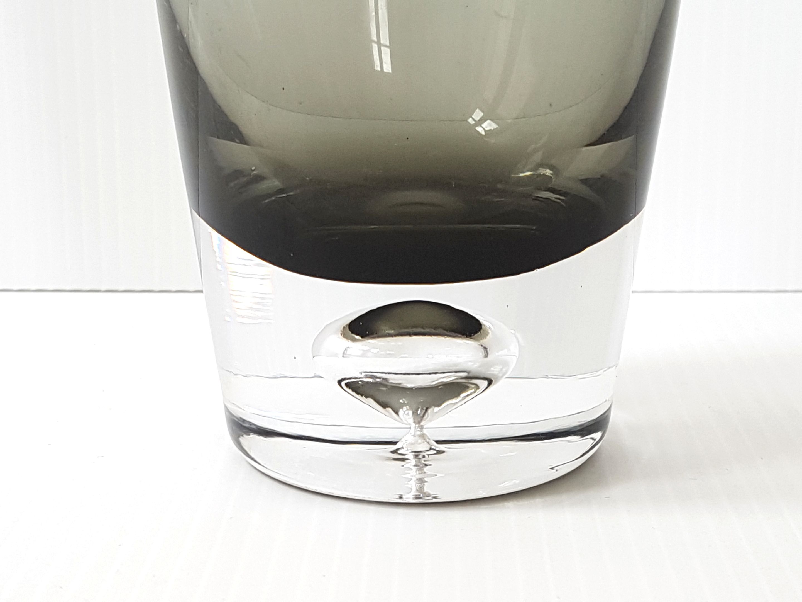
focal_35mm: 26
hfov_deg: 67.3
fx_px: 602
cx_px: 401
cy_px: 301
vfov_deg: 53.1
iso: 64
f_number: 1.7
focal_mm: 4.2
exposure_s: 1/50
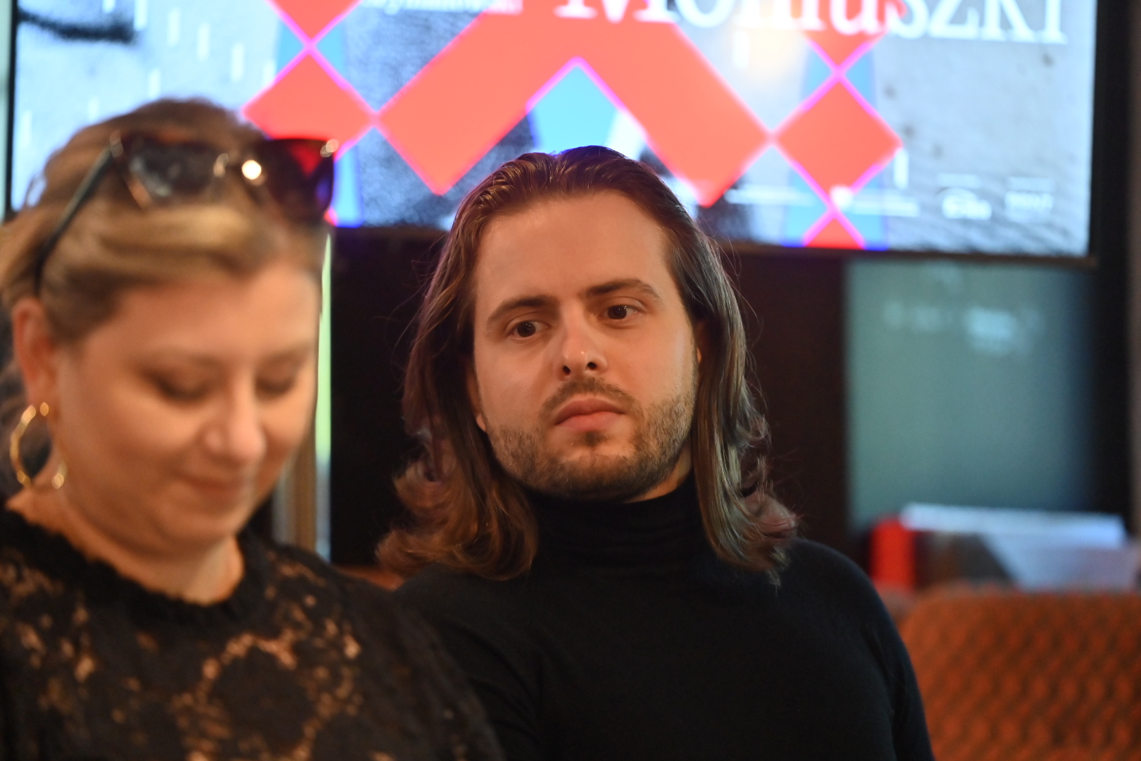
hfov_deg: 11.4
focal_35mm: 180
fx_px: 5705
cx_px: 570
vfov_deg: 7.6
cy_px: 380
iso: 4500
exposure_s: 1/400
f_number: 2.8
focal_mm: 180
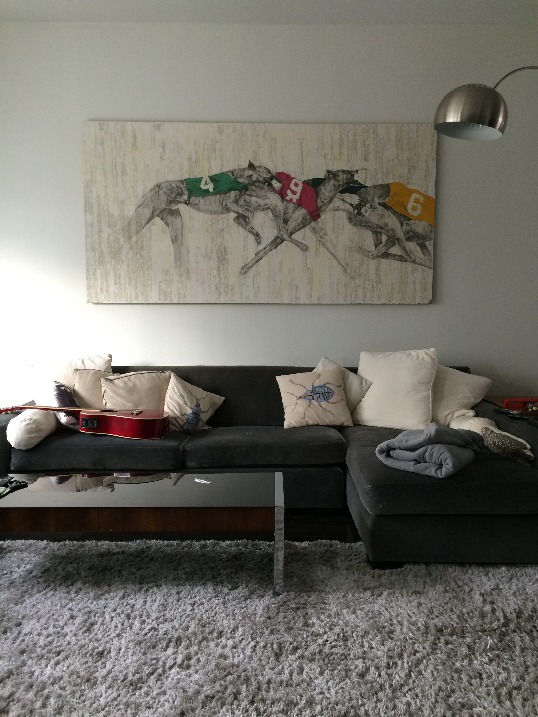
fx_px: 601
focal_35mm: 29
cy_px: 358
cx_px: 269
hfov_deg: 48.2
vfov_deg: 61.7
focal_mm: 4.15
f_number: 2.2
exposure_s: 1/30
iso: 125
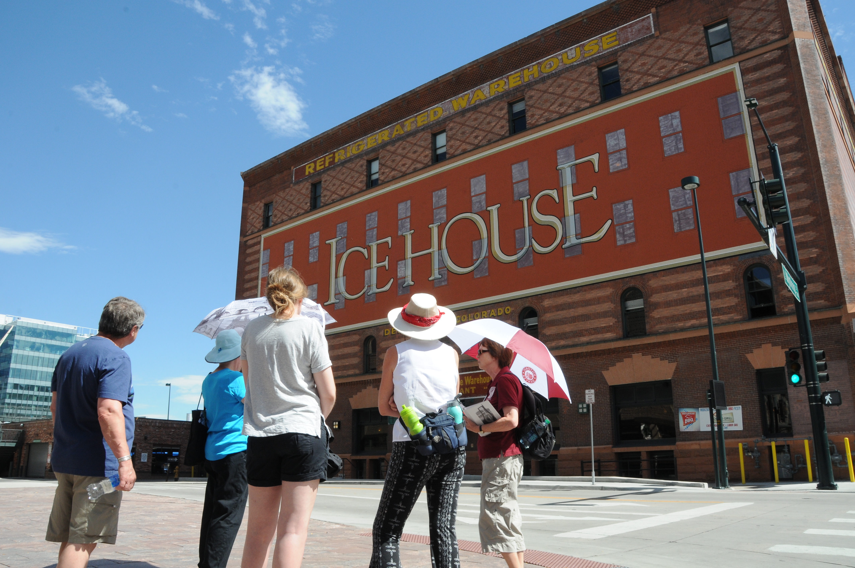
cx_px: 428
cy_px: 284
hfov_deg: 67.4
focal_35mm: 27
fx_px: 640
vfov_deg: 47.8
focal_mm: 18
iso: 400
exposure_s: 1/125
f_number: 16
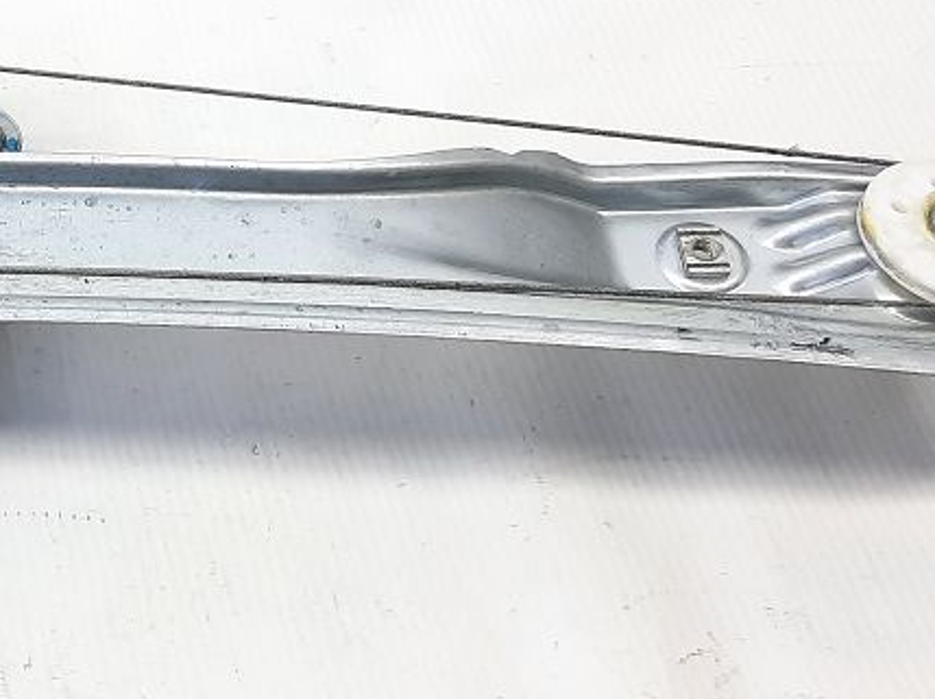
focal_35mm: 70
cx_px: -174
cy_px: 41
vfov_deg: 20.5
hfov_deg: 25.1
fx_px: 1889
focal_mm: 4.6
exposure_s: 1/50
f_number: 2
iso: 80
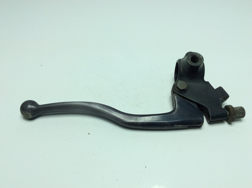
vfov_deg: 44.1
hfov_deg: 56.9
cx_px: 126
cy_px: 94
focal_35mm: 32
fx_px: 233
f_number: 2.4
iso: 32
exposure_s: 1/602
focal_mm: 3.3
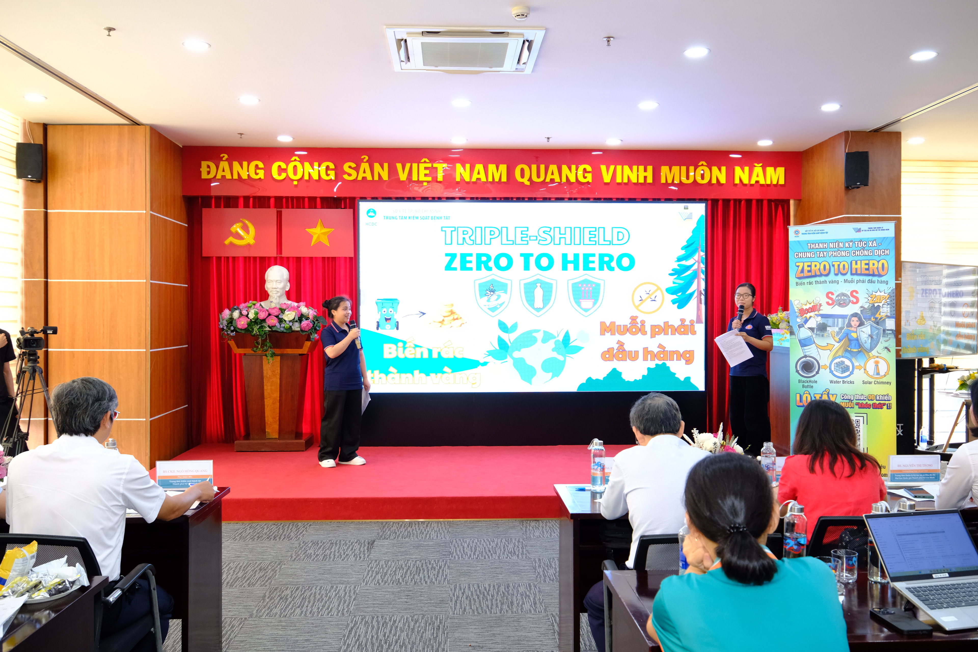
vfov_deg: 42.3
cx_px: 489
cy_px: 326
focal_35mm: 31
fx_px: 842
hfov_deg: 60.3
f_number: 4
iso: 1600
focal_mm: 20.8
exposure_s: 1/80
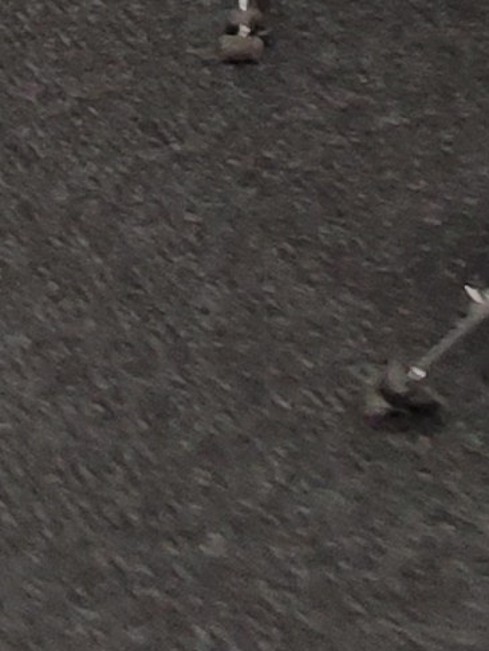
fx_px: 2032
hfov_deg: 13.7
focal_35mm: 108
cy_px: -654
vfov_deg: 14.9
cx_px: 236
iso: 240
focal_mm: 1.65
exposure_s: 1/33
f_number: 2.2
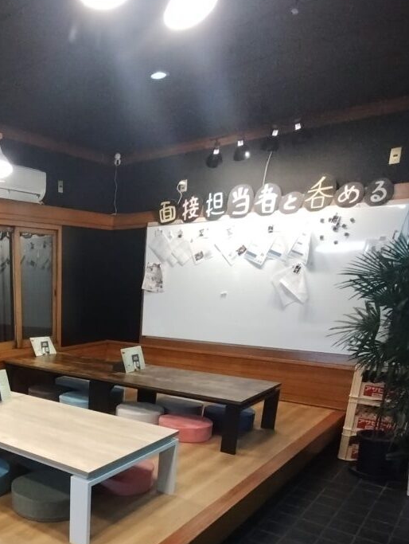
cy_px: 434
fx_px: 472
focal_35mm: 30
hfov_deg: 43.1
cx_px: 45
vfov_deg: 55.7
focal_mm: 1.66
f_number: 2.2
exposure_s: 1/33.3
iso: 816
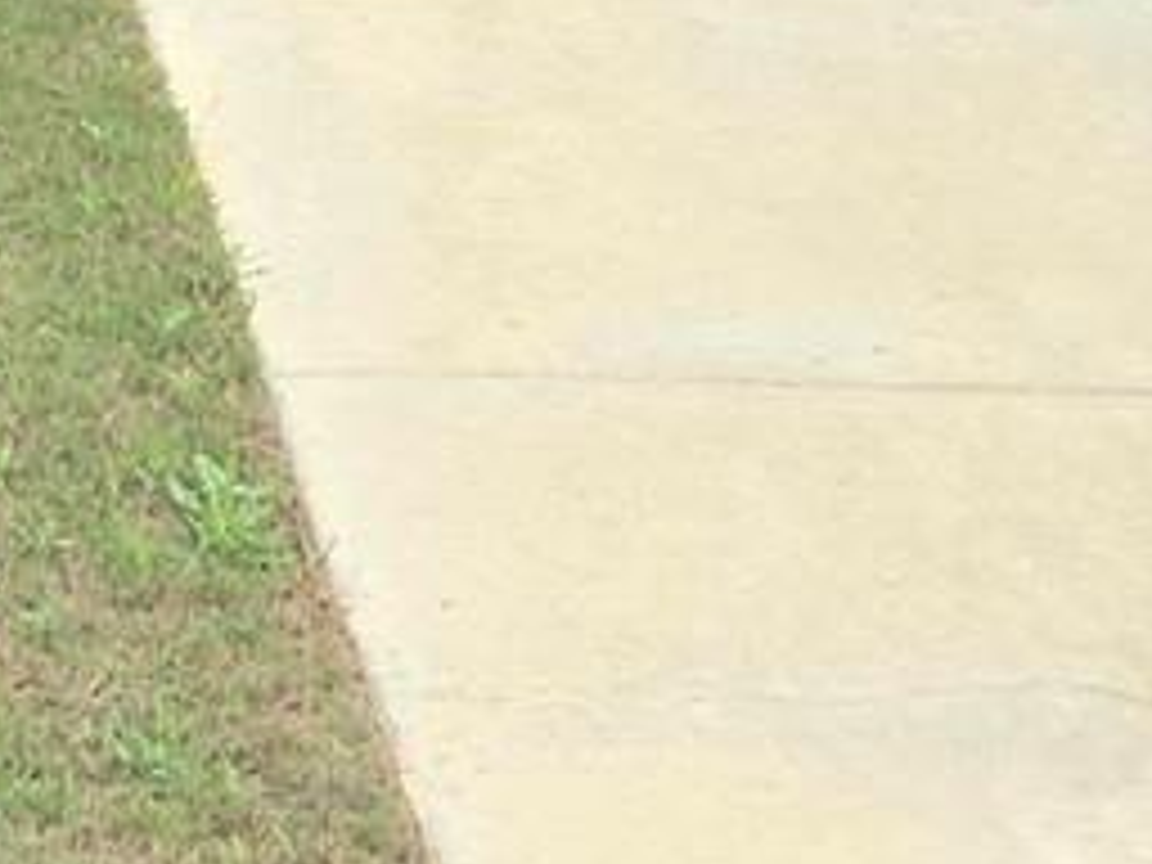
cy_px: -702
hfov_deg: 10.0
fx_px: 6123
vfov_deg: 7.8
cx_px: -1071
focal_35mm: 184
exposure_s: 1/1250
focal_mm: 5.4
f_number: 1.8
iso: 25
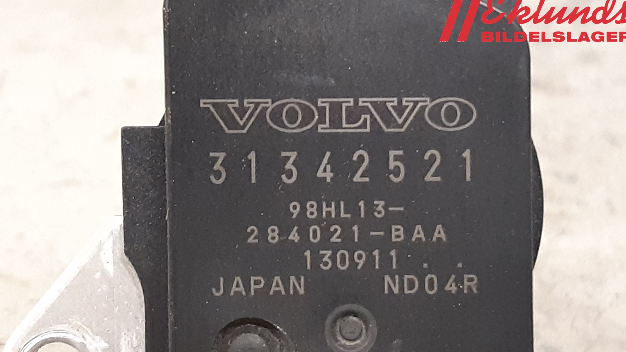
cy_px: 229
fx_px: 481
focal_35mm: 29
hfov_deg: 66.1
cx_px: 311
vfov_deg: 39.8
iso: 250
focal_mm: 3.93
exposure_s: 1/25
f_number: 1.7
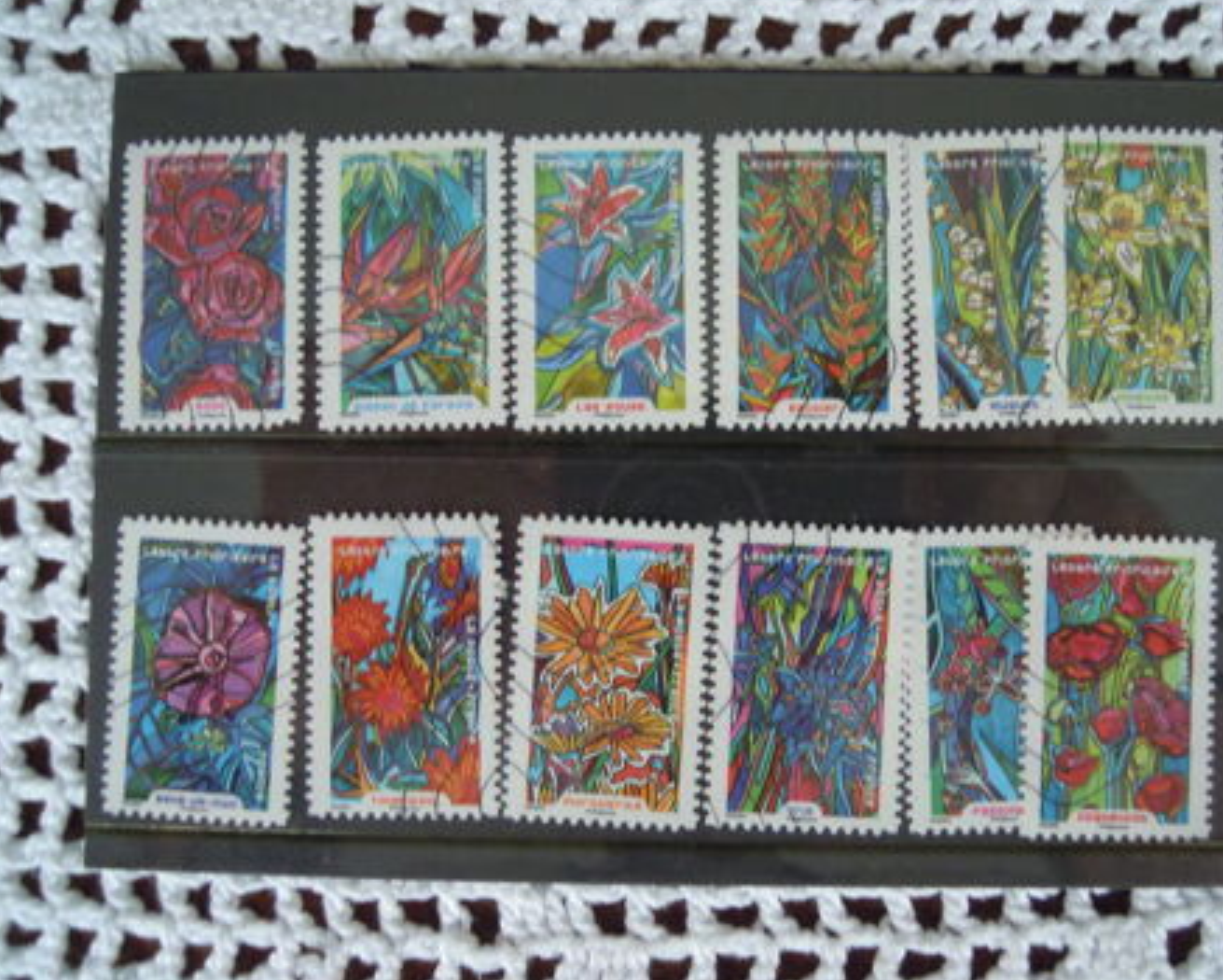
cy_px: 487
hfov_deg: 58.7
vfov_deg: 48.5
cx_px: 652
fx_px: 1086
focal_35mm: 30
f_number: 2.7
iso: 360
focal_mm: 5
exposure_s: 1/30
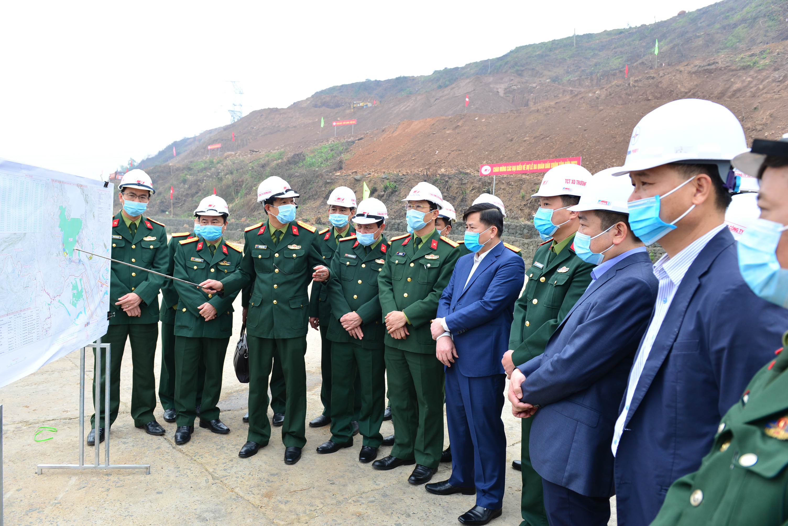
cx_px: 394
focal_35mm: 24
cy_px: 263
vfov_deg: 53.2
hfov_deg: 73.7
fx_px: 526
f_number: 5.6
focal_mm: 24
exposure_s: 1/160
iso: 400
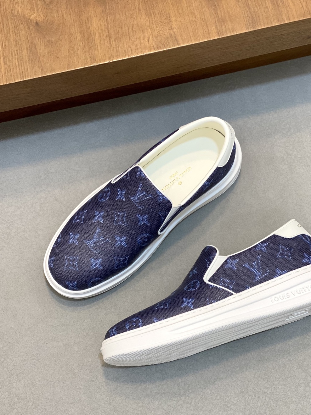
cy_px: 247
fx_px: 766
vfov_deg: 30.2
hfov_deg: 22.9
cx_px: 170
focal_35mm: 64
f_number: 2
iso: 100
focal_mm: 6
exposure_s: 1/100
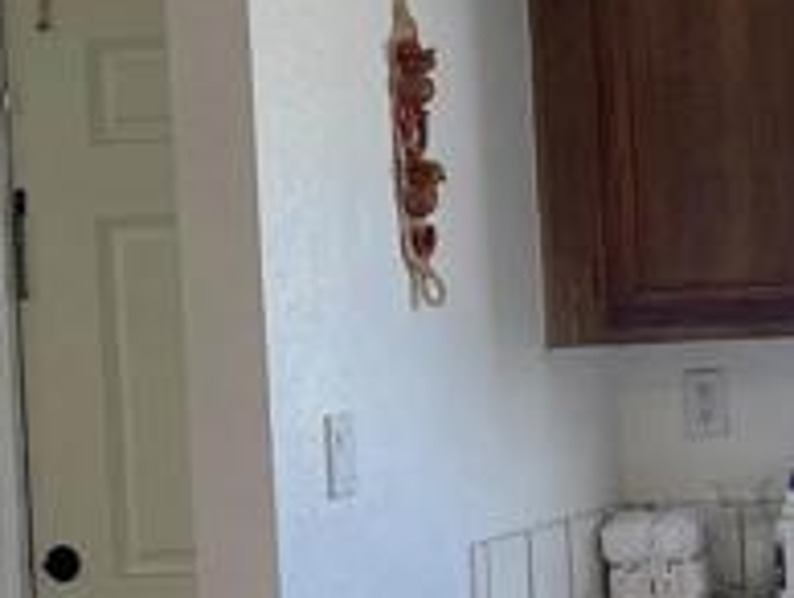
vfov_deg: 10.8
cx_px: 1142
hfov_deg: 13.6
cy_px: 344
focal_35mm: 137
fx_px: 3146
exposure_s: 1/120
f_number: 1.6
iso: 100
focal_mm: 4.2
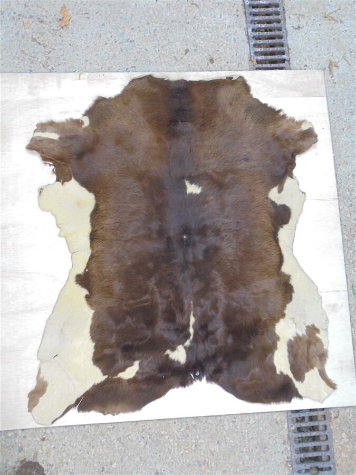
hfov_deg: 37.7
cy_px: 238
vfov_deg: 49.0
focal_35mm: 38
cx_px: 178
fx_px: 521
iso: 200
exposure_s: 1/30
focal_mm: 6.9
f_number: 4.2
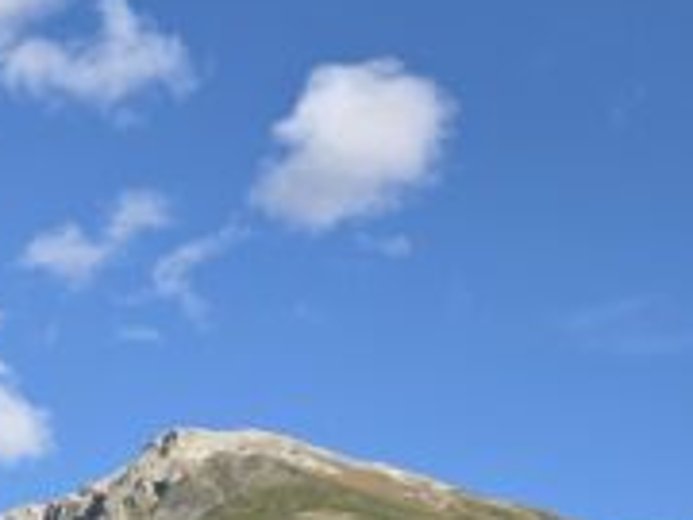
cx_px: -304
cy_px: 1063
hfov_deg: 14.2
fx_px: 2623
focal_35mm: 131
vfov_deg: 10.4
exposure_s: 1/3972
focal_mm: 6.3
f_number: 1.7
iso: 80
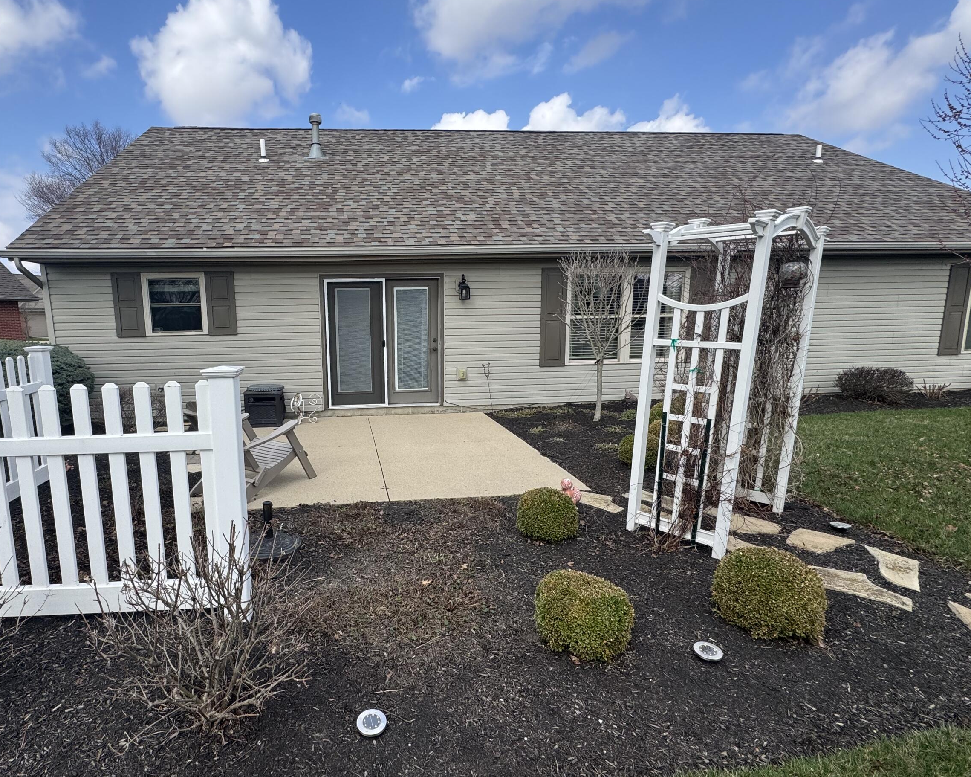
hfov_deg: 85.3
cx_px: 388
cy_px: 399
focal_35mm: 18
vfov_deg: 73.8
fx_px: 517
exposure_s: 1/1006
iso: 50
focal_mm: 2.22
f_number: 2.2
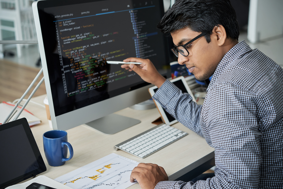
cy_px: 94
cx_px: 142
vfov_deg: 22.6
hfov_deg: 33.4
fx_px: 472
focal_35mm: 60
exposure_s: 1/60
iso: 200
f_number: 4
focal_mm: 60
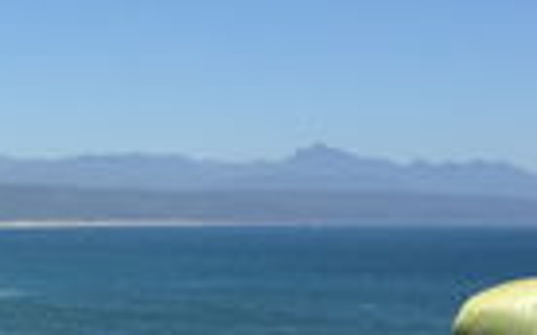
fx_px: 1784
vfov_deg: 10.7
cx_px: 16
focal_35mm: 122
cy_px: 195
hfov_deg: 16.8
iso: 50
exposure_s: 1/2008
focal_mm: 4.12
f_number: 2.4
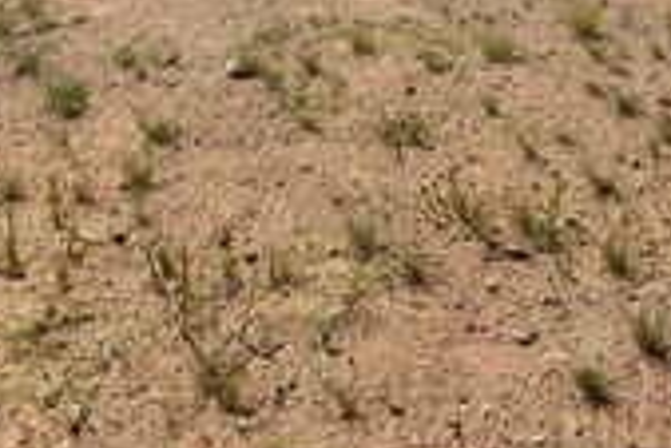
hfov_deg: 37.5
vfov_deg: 22.2
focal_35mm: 53
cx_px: 353
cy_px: -176
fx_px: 989
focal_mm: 14
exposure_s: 1/400
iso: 125
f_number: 9
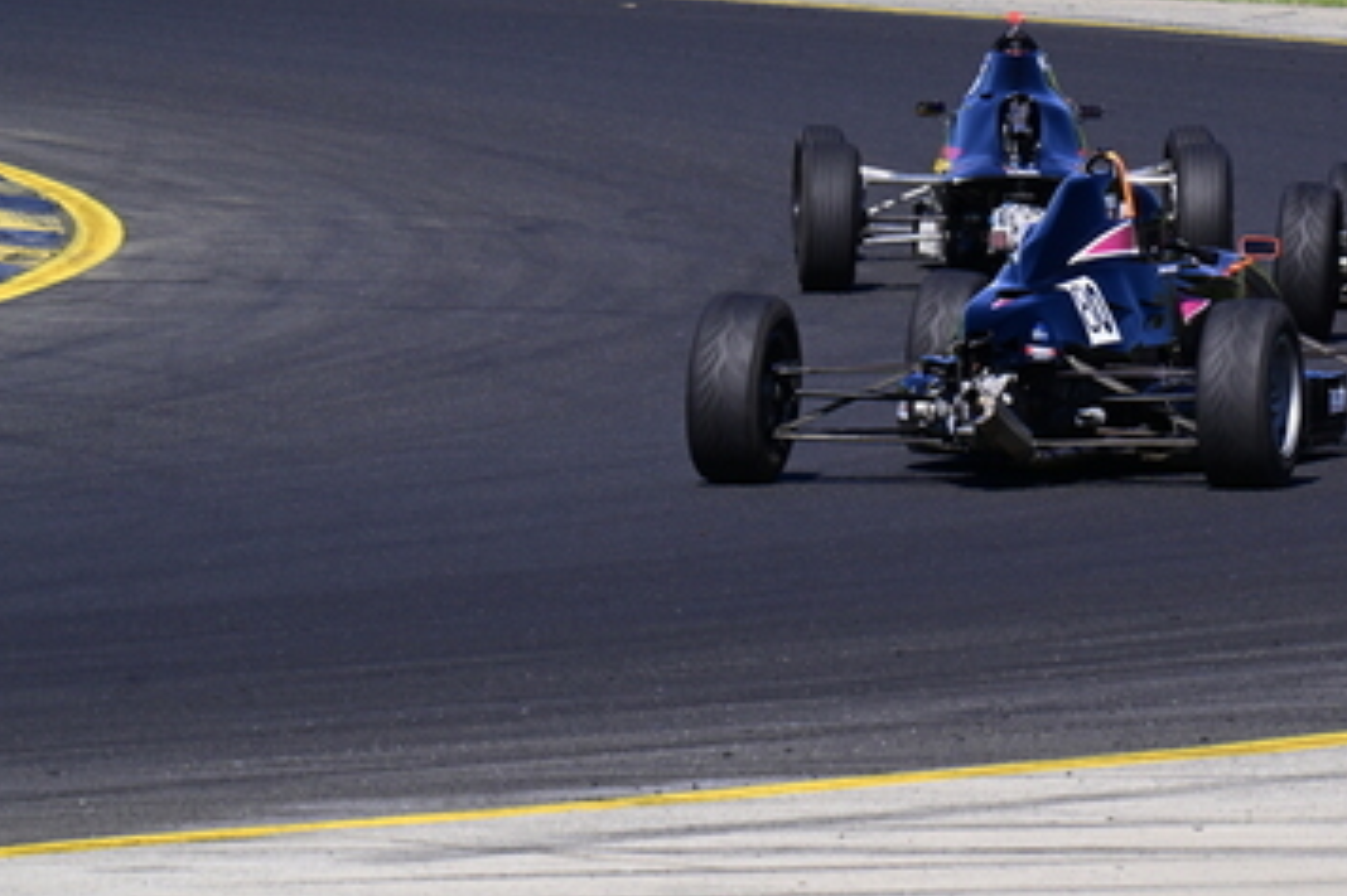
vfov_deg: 3.4
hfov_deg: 5.1
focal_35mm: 405
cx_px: 1336
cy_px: 70
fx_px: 15146
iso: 400
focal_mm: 180
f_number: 11
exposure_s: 1/640
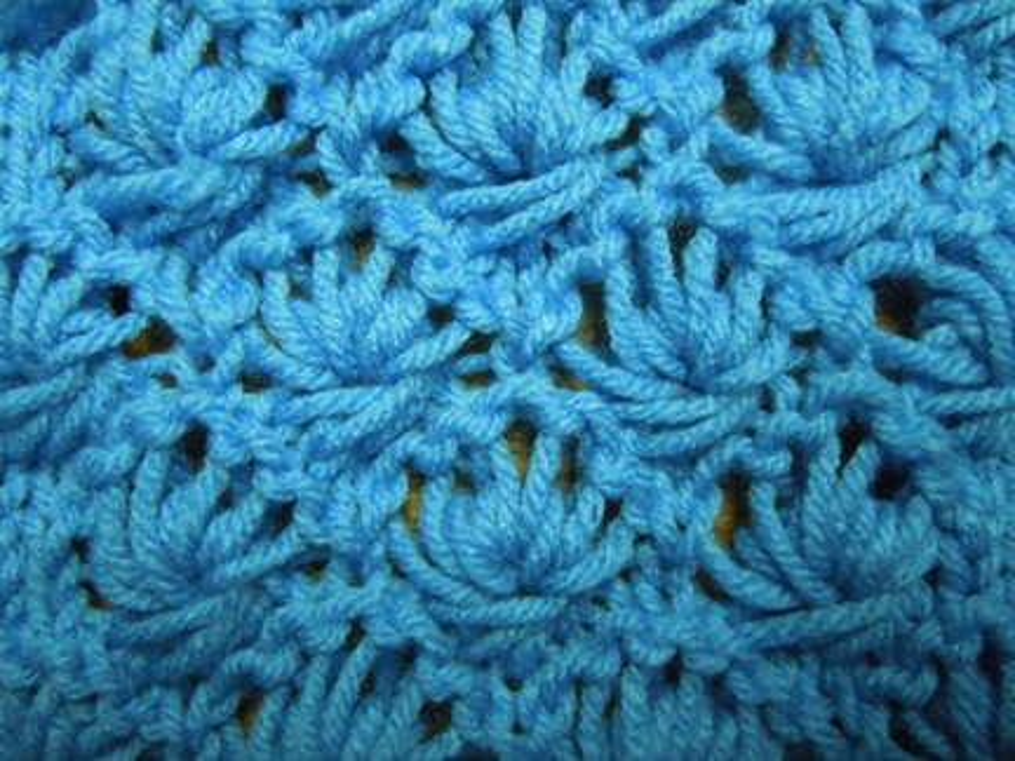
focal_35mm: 30
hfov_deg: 60.0
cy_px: 380
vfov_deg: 46.8
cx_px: 508
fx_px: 880
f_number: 3.5
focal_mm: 5.4
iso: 800
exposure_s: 1/30
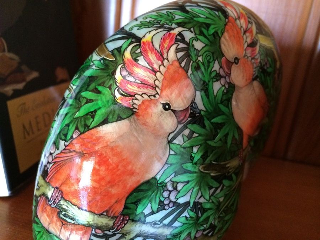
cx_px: 160
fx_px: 277
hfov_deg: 60.0
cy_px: 120
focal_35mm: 30
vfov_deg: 46.8
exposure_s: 1/17
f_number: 2.2
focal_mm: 4.12
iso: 320
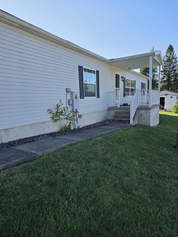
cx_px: 89
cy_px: 118
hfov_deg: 58.9
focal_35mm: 23
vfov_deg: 73.9
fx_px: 158
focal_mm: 6.25
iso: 80
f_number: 1.7
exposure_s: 1/2352
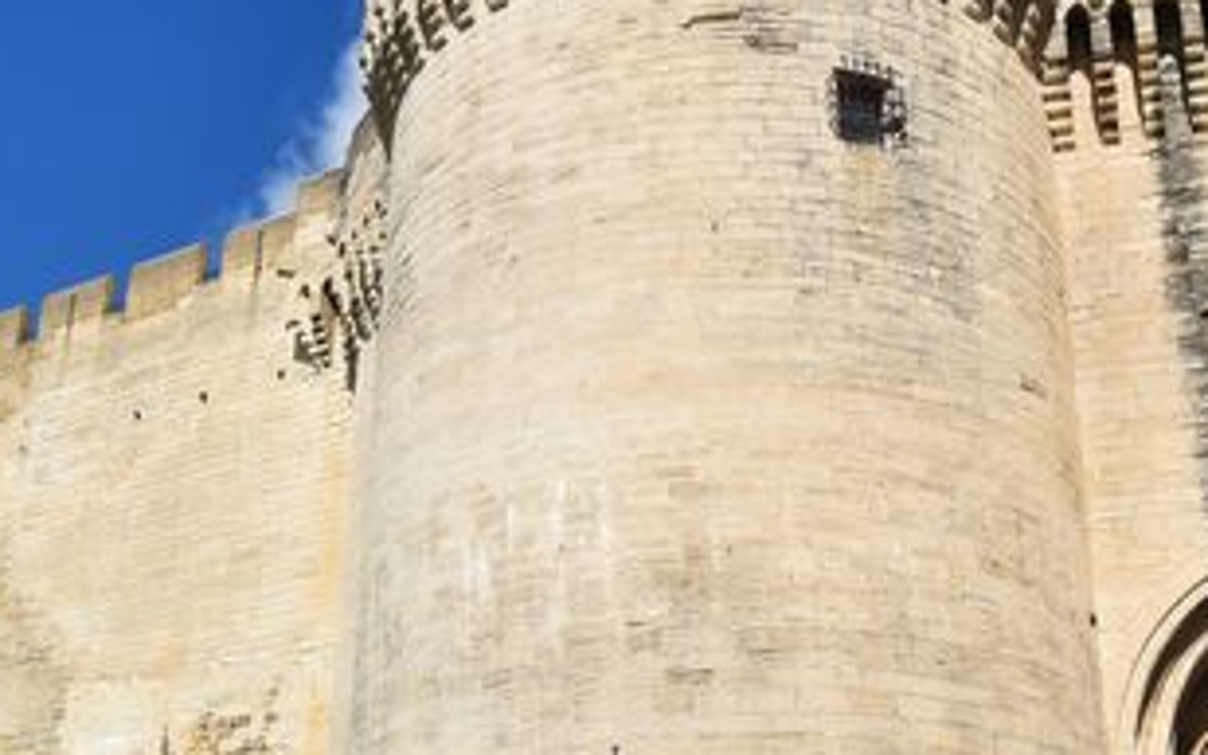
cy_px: 411
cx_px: 626
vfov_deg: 24.9
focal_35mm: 52
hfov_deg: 38.9
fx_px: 1712
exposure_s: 1/400
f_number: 10
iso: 200
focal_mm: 10
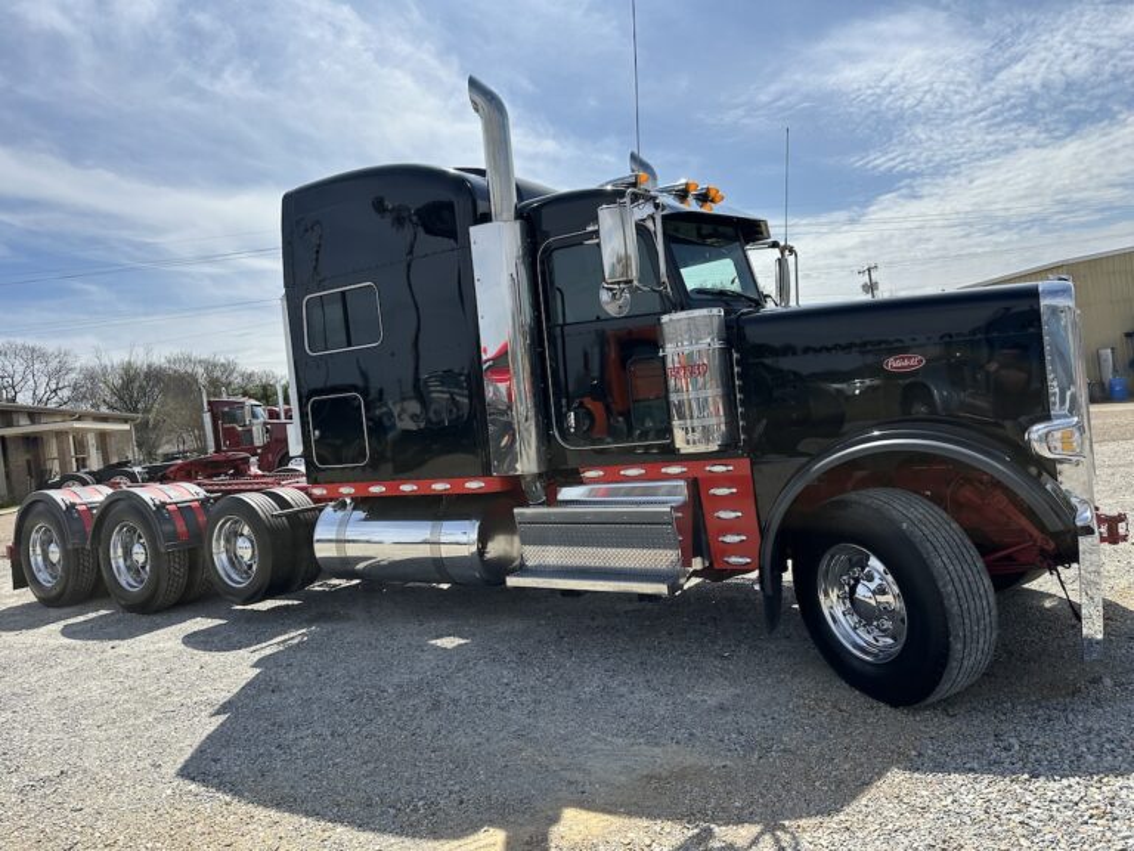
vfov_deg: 56.8
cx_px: 567
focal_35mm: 24
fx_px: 786
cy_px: 426
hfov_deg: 71.6
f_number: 1.78
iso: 80
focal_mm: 6.86
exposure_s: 1/6623
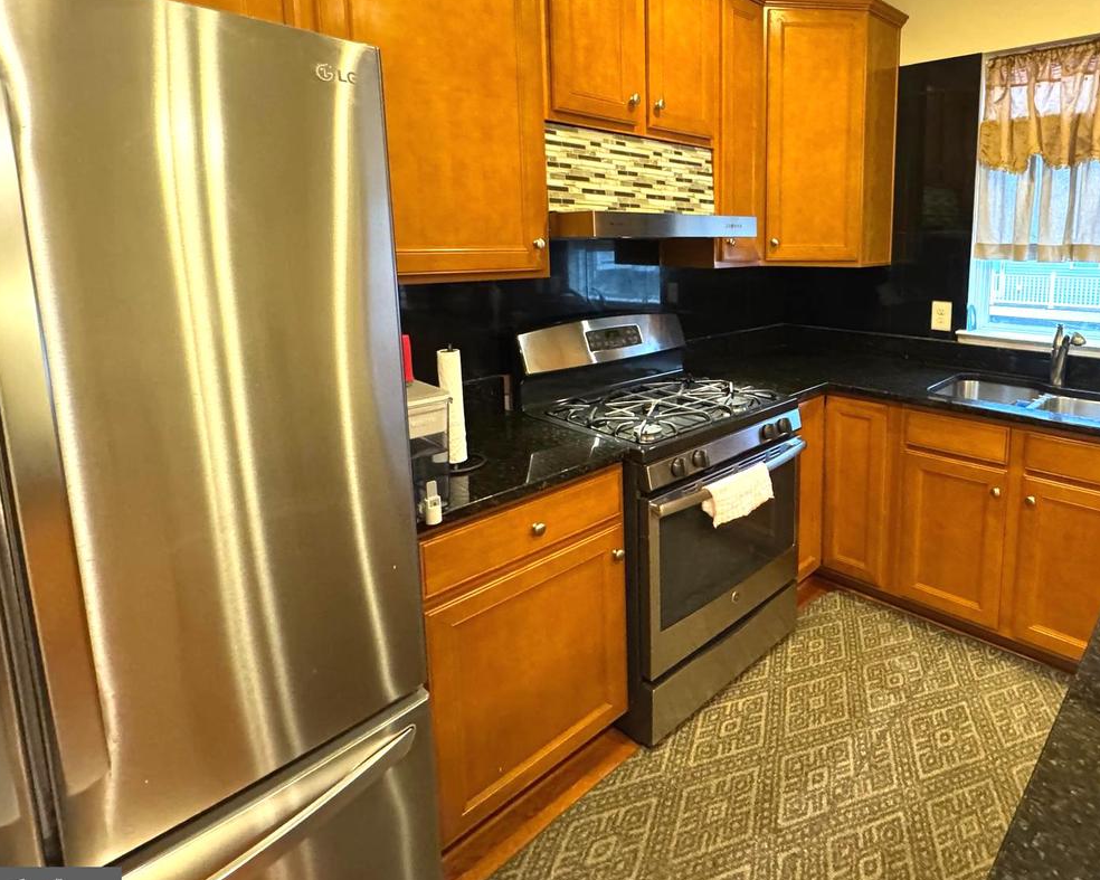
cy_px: 328
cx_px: 730
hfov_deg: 77.9
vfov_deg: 67.0
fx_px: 651
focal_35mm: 20
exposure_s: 1/60
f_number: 2.2
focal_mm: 2.22
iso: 1000
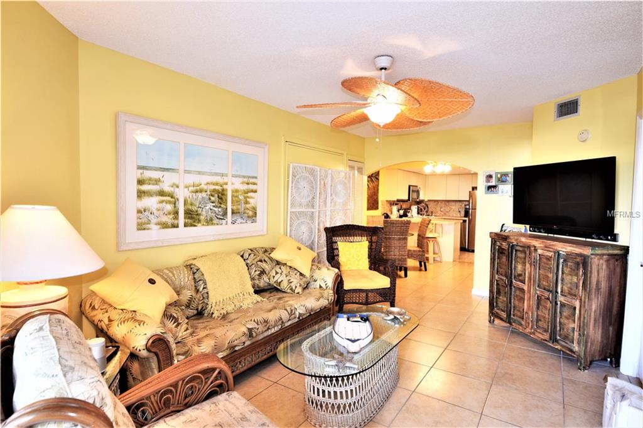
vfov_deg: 67.3
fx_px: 321
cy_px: 214
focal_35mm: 18
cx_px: 322
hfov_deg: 90.0
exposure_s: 1/25
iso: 400
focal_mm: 12
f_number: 4.5
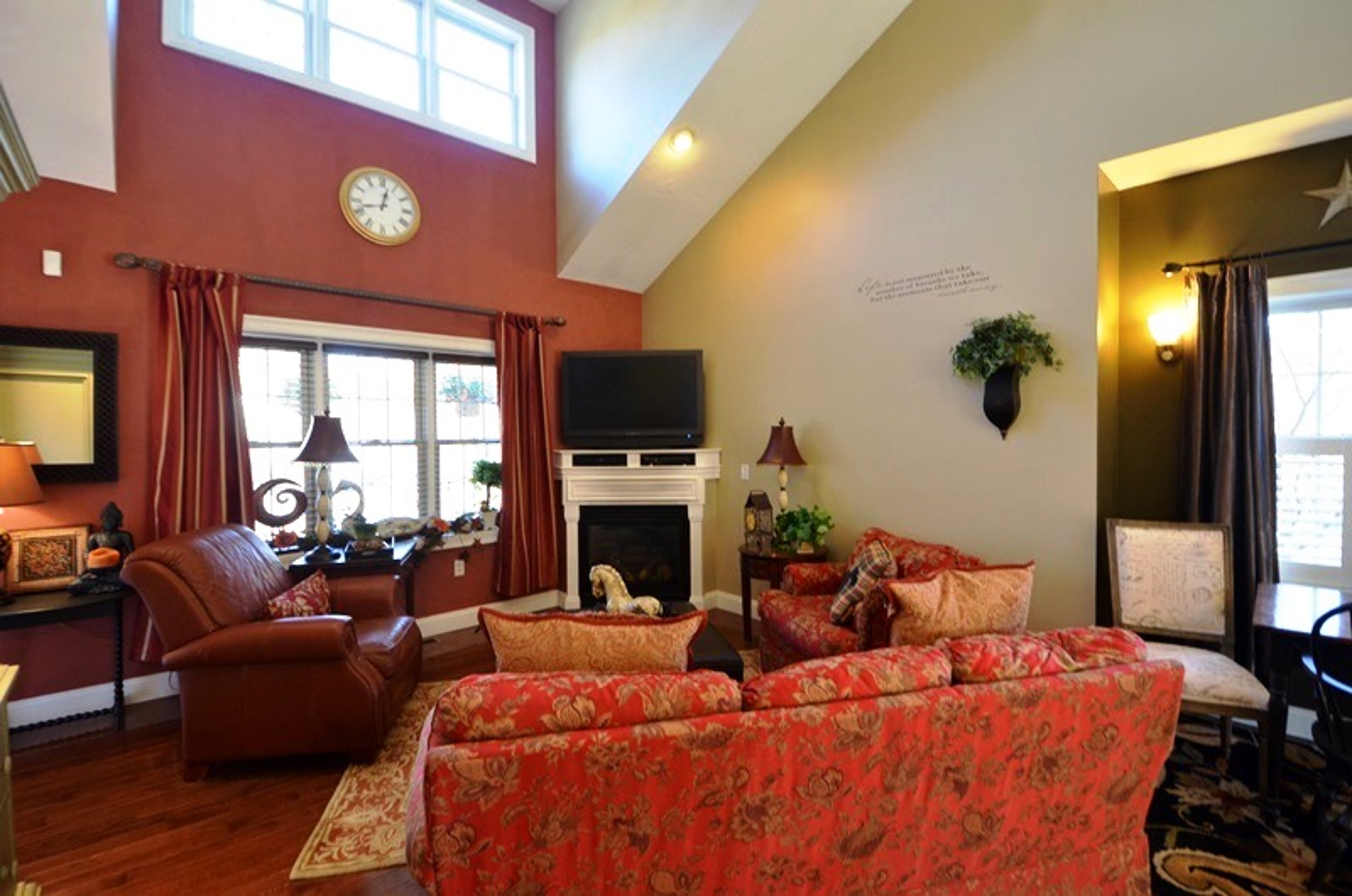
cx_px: 676
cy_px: 448
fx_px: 562
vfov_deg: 77.1
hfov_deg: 100.5
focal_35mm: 15
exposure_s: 1/50
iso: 800
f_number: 3.5
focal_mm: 10
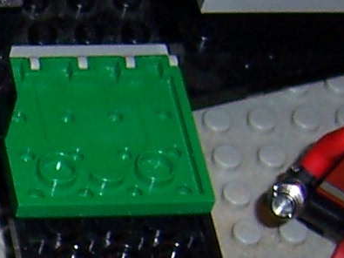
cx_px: -280
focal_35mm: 235
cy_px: 410
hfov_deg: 8.1
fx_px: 2335
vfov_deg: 6.2
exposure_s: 1/60
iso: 80
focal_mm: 6.2
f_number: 2.8
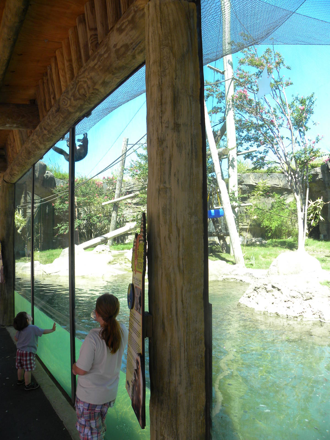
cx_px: 165
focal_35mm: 26
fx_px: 330
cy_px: 220
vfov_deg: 67.3
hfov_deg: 53.1
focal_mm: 4.6
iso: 64
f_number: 3.5
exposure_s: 1/78.8
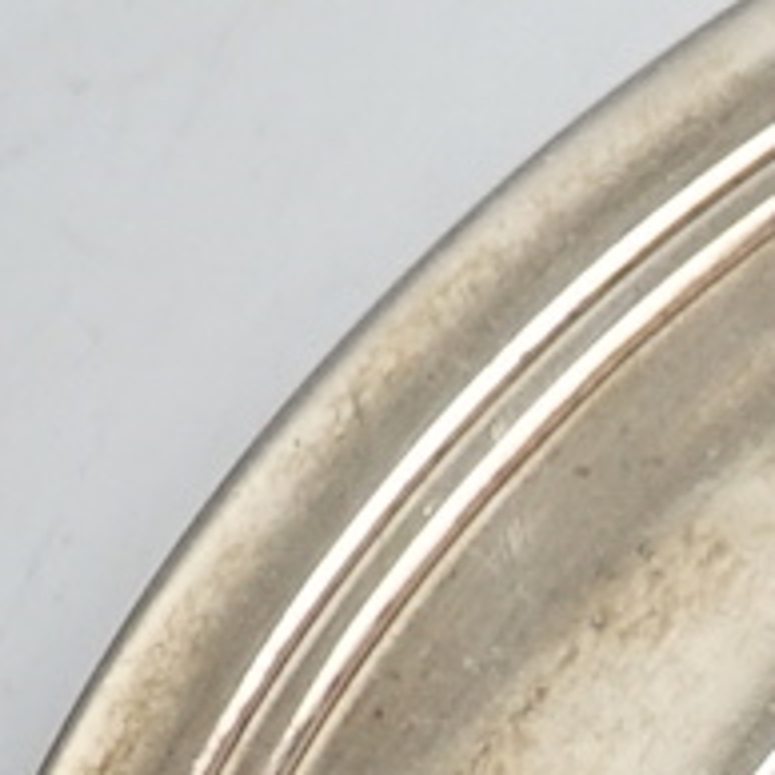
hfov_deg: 3.6
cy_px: 1652
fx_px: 11246
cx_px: 3837
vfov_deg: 3.9
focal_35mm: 444
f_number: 3.5
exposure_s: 1/60
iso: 250
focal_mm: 30
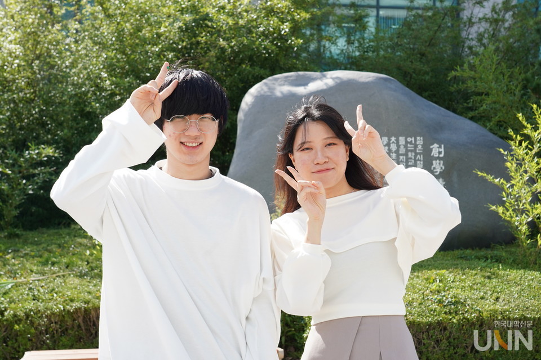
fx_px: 796
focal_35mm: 53
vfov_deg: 25.5
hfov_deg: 37.5
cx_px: 270
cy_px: 180
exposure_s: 1/1000
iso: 1000
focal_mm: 53
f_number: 8
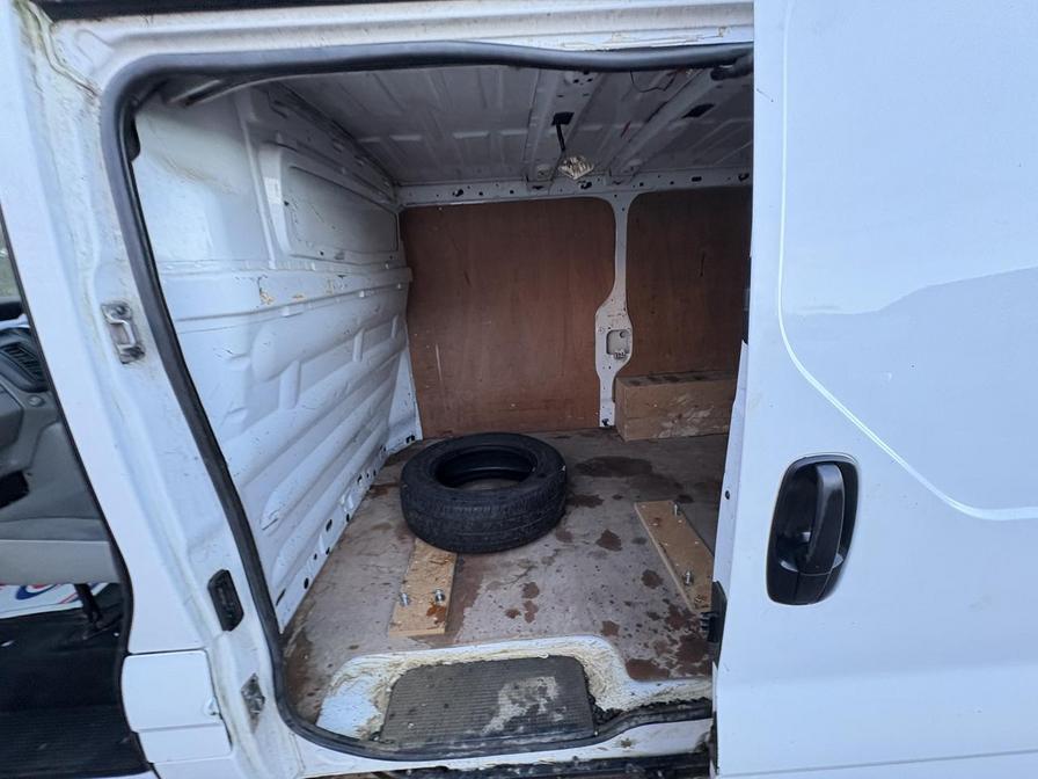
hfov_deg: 102.1
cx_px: 519
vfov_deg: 85.7
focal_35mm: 14
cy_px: 390
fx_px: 420
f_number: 2.2
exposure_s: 1/60
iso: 250
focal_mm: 2.22
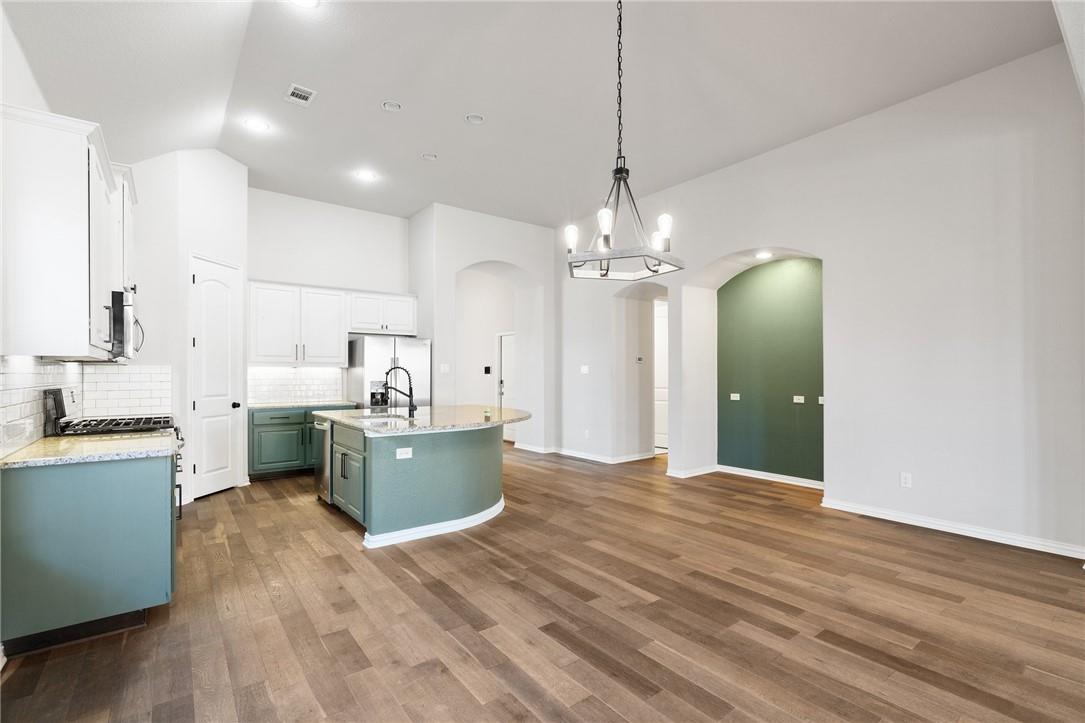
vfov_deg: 73.7
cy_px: 362
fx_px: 482
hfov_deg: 96.7
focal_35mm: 16
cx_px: 542
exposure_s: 1/4
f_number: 8
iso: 800
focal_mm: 16
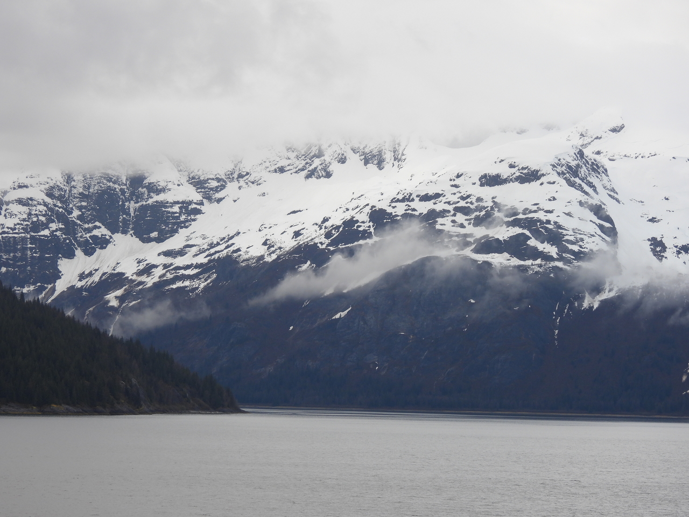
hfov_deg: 14.6
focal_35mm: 135
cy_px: 258
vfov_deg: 11.0
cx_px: 344
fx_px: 2687
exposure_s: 1/400
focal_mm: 24.1
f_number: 4
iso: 100
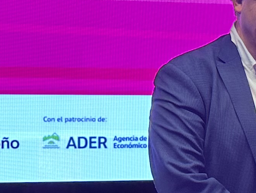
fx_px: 1073
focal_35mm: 145
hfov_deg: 12.1
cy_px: 113
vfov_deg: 10.2
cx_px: 512
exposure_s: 1/120
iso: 100
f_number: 1.78
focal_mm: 6.86
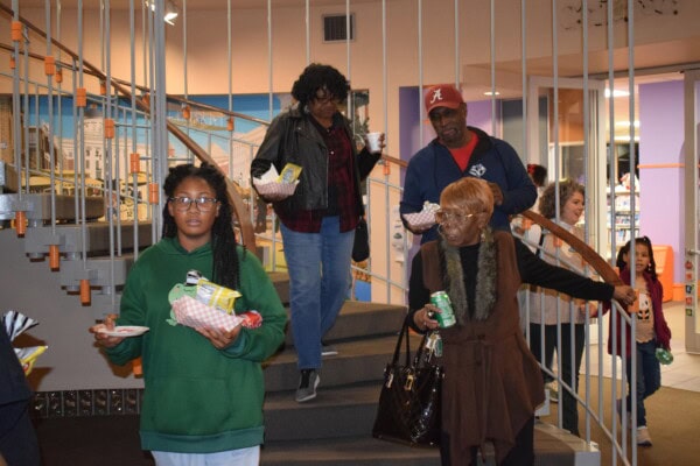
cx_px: 350
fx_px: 904
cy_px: 233
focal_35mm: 46
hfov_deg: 42.3
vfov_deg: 28.9
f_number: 4.2
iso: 3200
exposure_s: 1/60
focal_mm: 31
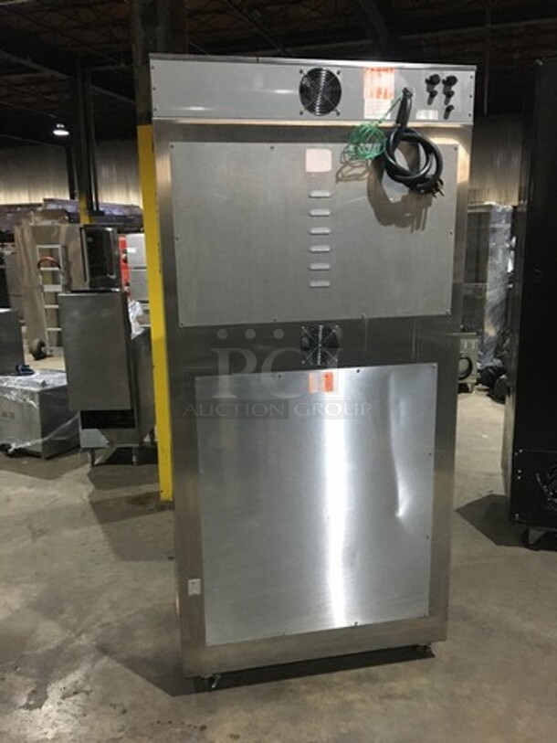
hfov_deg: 48.2
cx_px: 278
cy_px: 372
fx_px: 622
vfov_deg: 61.7
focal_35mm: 29
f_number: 2.2
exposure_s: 1/15
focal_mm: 4.15
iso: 250
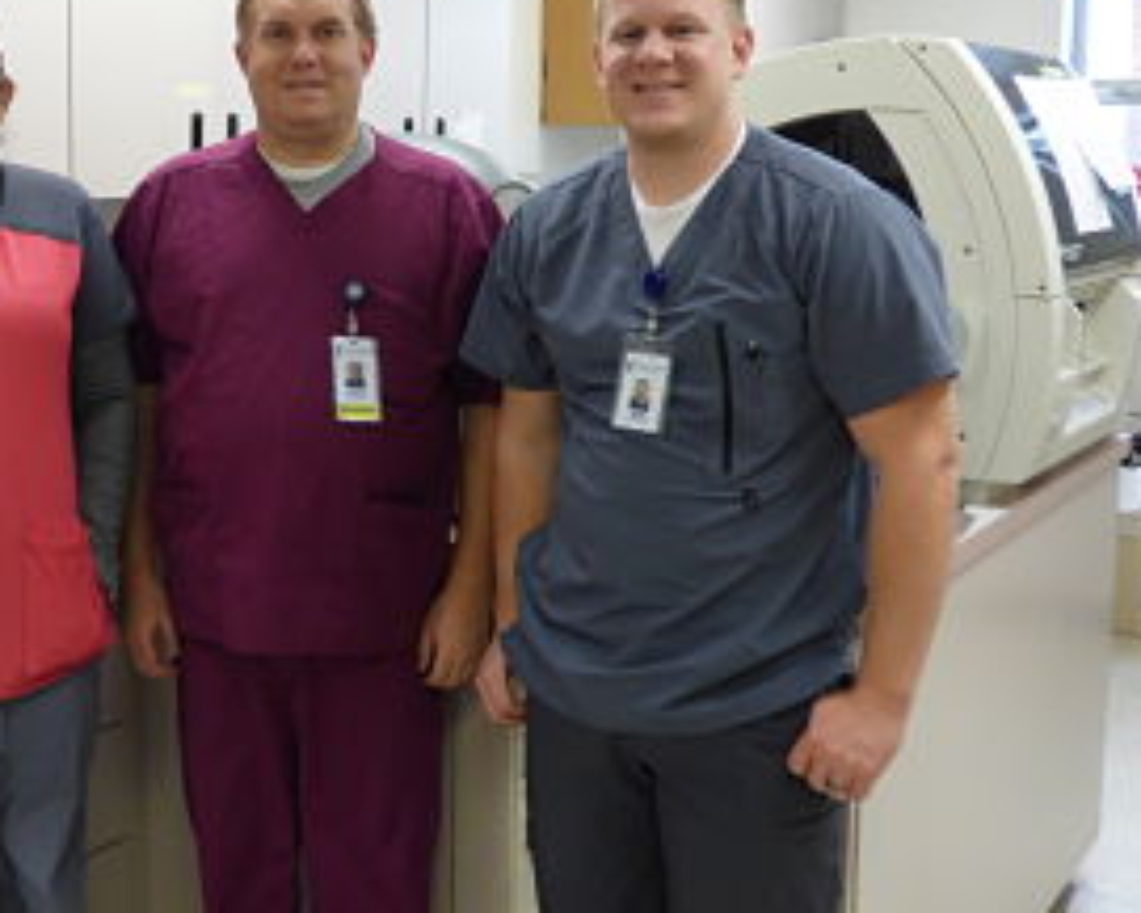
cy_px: 332
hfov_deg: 37.3
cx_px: 324
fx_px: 1655
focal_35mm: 49
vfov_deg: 30.7
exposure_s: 1/60
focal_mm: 5.97
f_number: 3.4
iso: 320
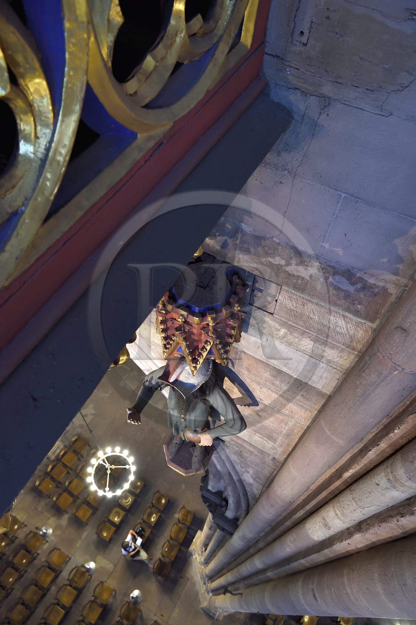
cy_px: 312
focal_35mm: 24
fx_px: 416
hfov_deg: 53.1
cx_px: 208
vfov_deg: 73.8
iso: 1600
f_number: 5.6
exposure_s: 1/10
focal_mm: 24
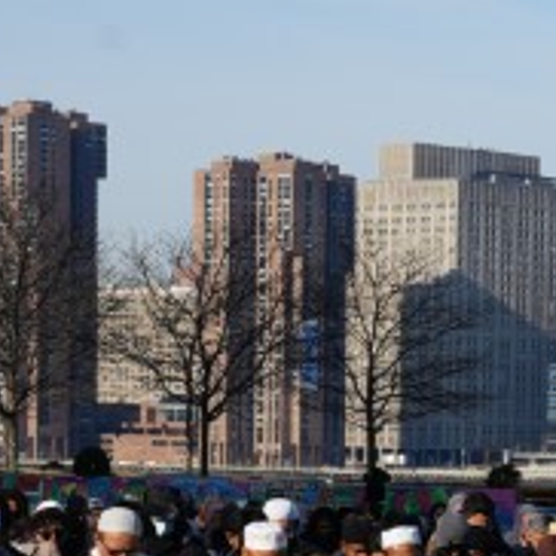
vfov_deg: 8.7
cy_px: 692
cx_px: 956
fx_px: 3616
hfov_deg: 8.5
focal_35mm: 199
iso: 100
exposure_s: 1/160
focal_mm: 41
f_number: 10
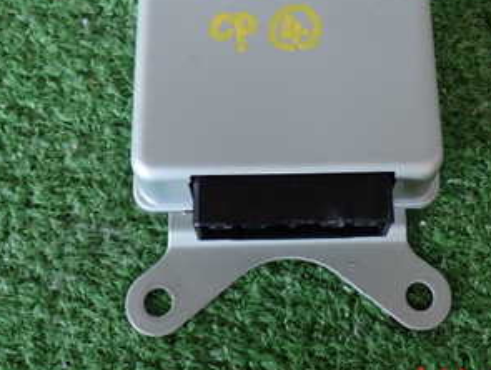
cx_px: 295
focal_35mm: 65
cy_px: 30
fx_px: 923
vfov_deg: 22.1
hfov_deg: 29.7
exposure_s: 1/40
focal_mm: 5.79
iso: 200
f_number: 2.4
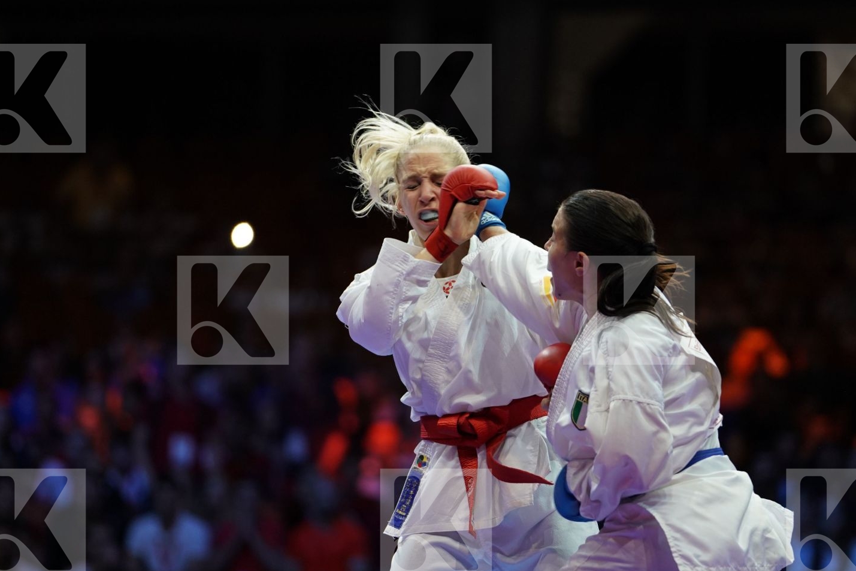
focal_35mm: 238
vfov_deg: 5.8
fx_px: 5659
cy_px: 310
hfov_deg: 8.6
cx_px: 436
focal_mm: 189
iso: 1600
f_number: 2.8
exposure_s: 1/1000
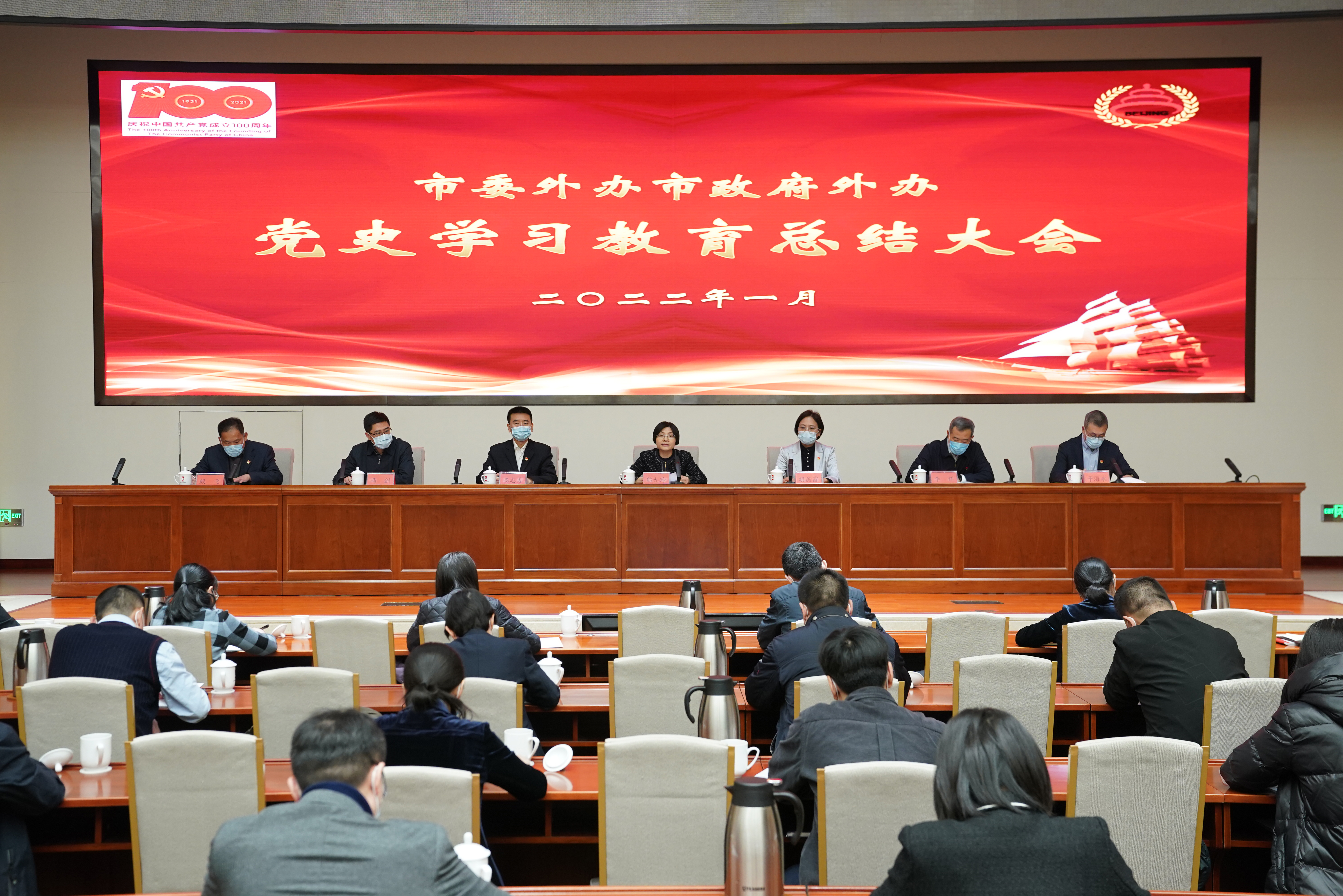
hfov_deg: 44.5
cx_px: 672
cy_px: 448
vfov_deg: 30.5
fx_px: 1641
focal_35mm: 44
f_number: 4.5
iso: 1600
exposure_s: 1/125
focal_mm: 44
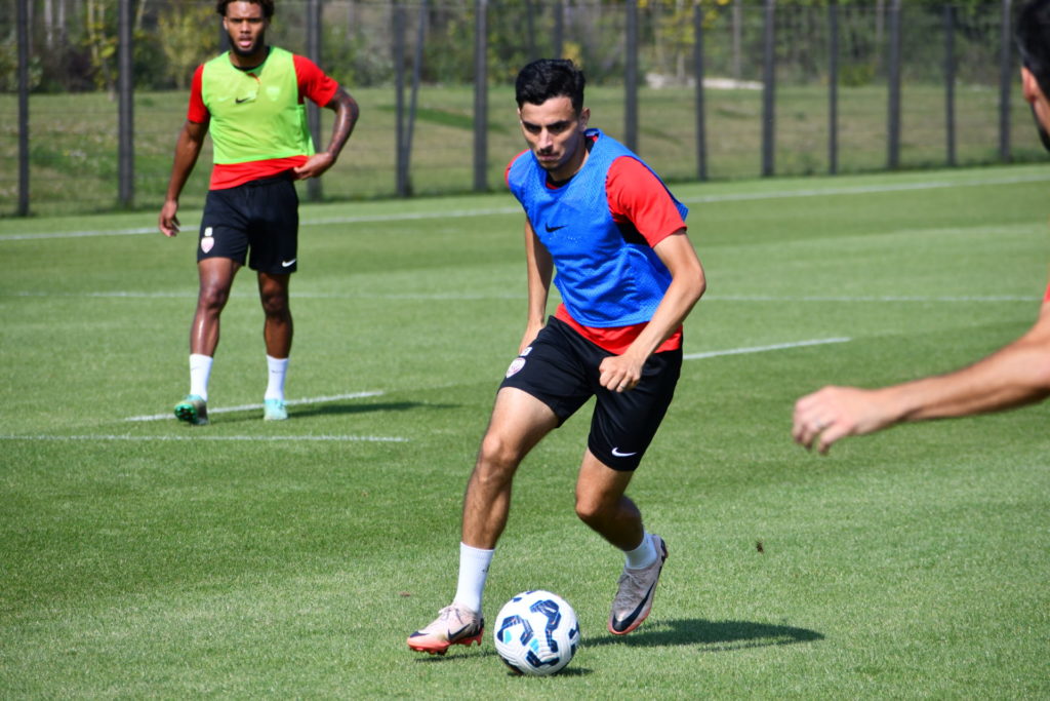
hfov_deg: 6.5
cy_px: 350
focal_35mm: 315
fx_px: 9188
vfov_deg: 4.4
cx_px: 525
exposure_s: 1/1600
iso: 400
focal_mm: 210
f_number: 7.1
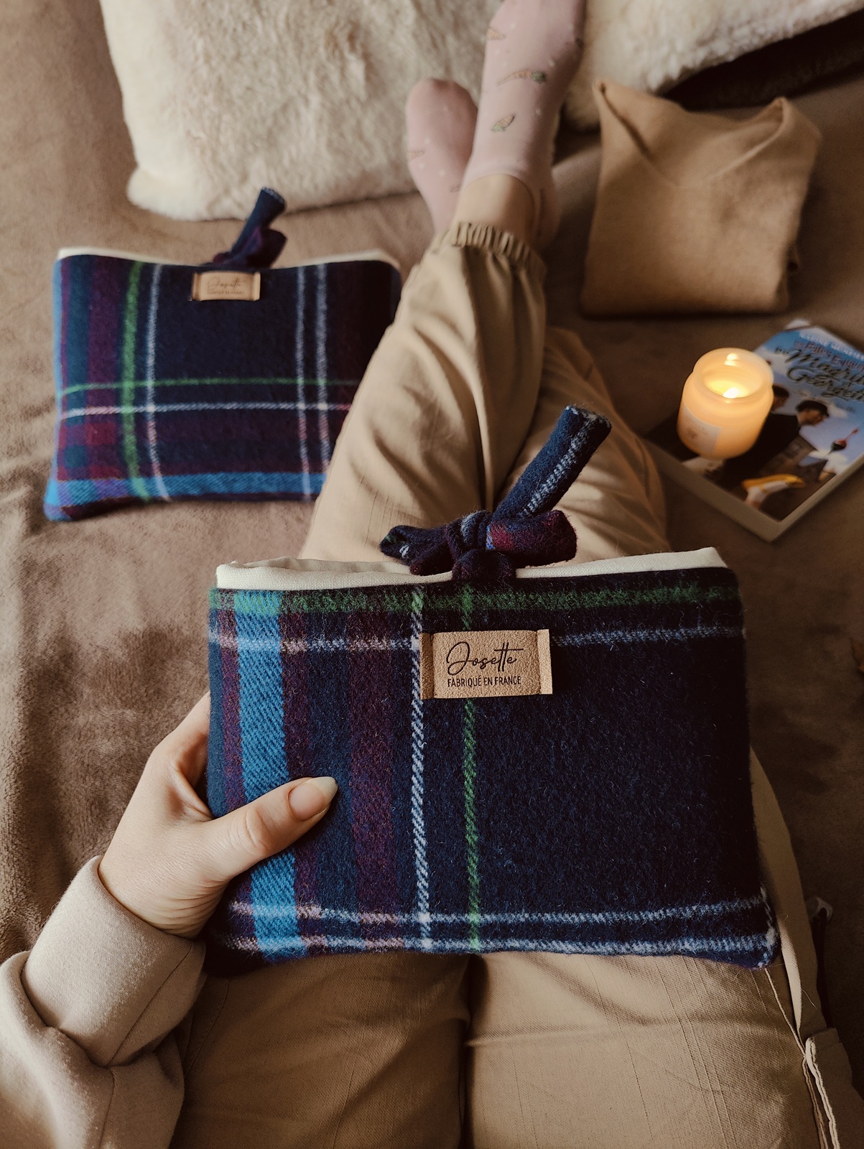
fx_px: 764
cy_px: 574
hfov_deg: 59.0
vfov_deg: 73.9
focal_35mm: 23
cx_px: 432
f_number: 1.8
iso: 100
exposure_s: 1/33
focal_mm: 6.06
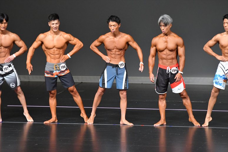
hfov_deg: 7.2
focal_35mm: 285
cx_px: 114
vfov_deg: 4.8
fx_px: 1804
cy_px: 76
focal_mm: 190
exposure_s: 1/400
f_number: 5.6
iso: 5000
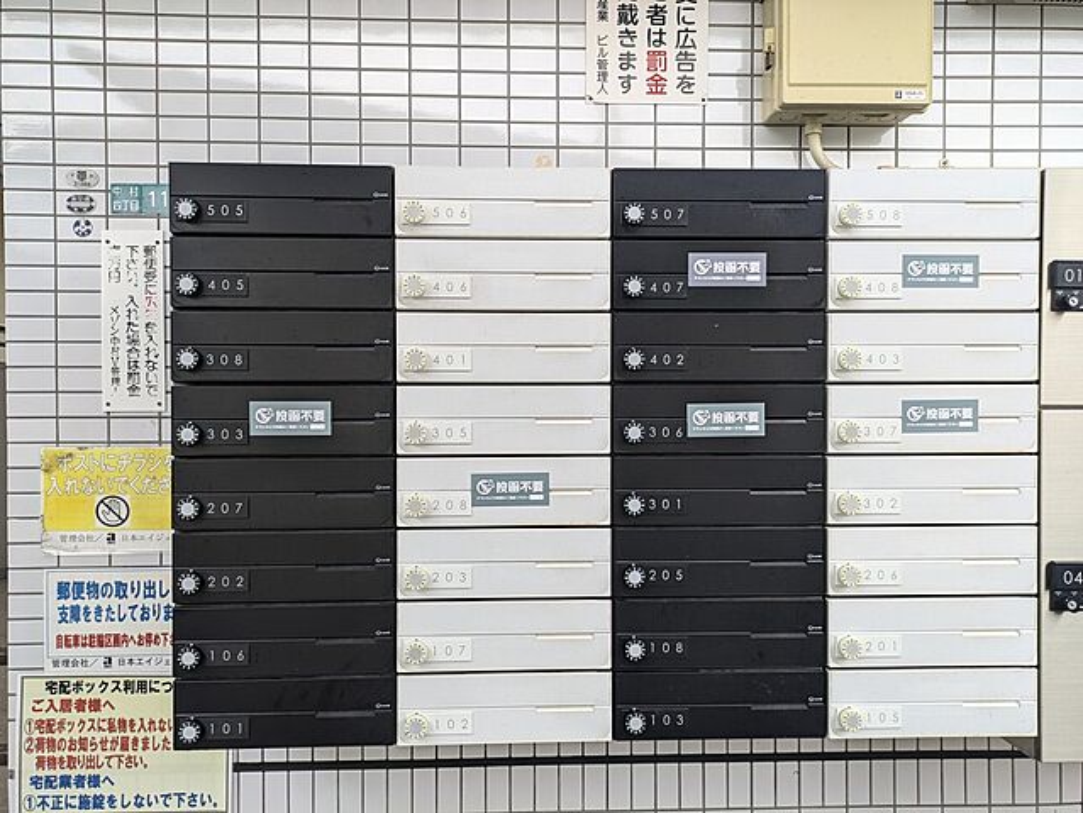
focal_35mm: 25
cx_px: 542
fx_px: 783
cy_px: 406
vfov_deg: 54.9
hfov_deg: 69.4
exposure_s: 1/139
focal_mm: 5.43
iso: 56
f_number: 1.89
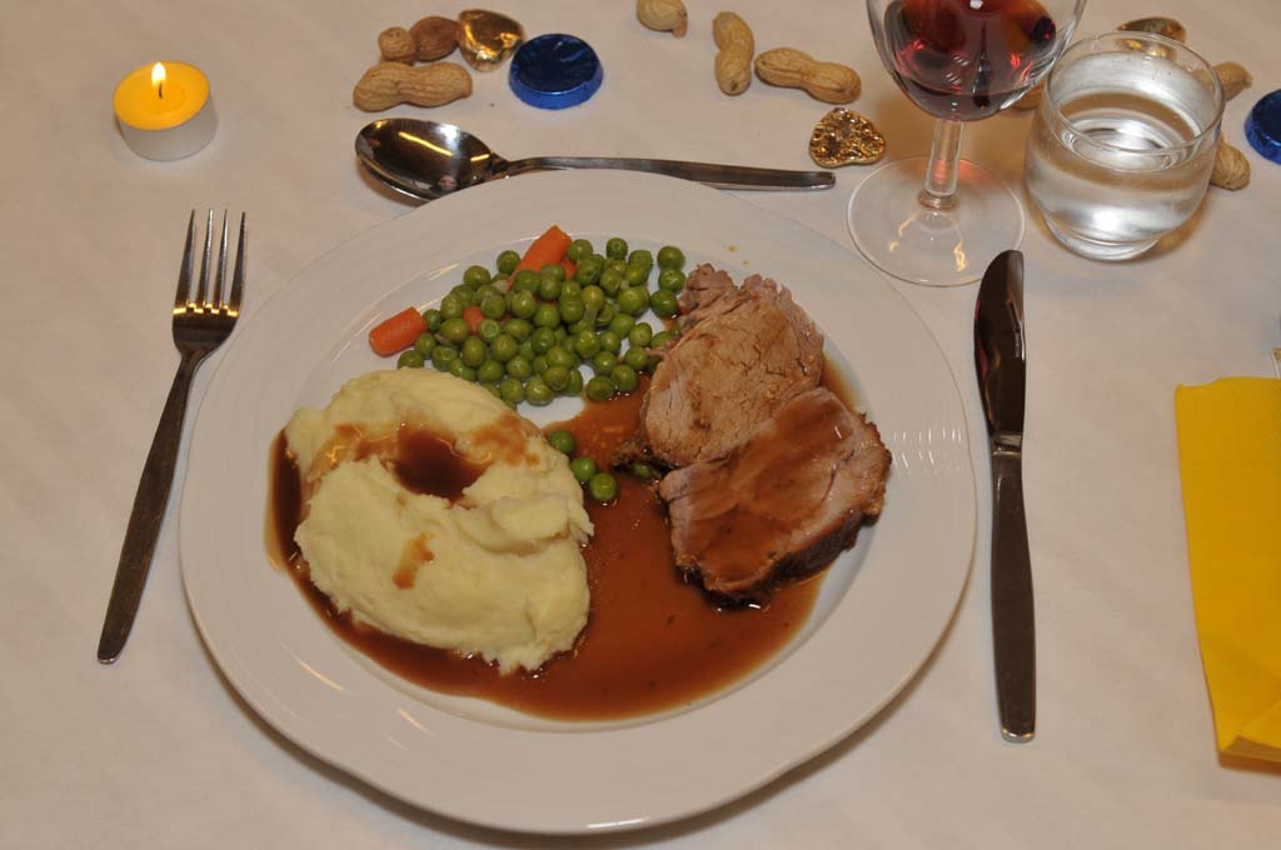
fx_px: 1866
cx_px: 640
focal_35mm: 52
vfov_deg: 25.7
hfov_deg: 37.9
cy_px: 425
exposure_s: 1/60
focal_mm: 35
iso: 200
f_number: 5
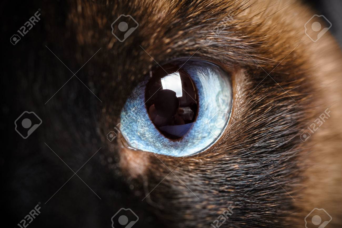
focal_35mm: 105
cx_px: 171
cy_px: 114
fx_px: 997
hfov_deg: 19.5
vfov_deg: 13.0
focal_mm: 105
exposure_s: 1/125
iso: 250
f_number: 13
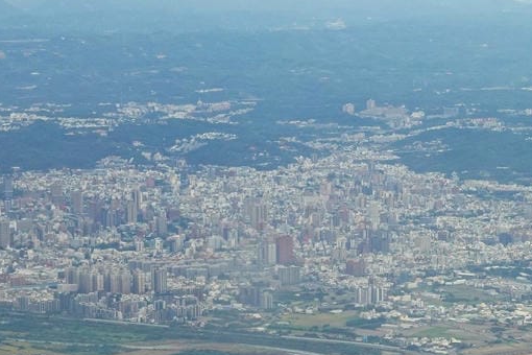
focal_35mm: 186
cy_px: 326
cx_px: 388
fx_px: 2748
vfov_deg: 7.4
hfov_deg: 11.0
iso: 100
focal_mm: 29.1
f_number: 4
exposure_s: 1/200
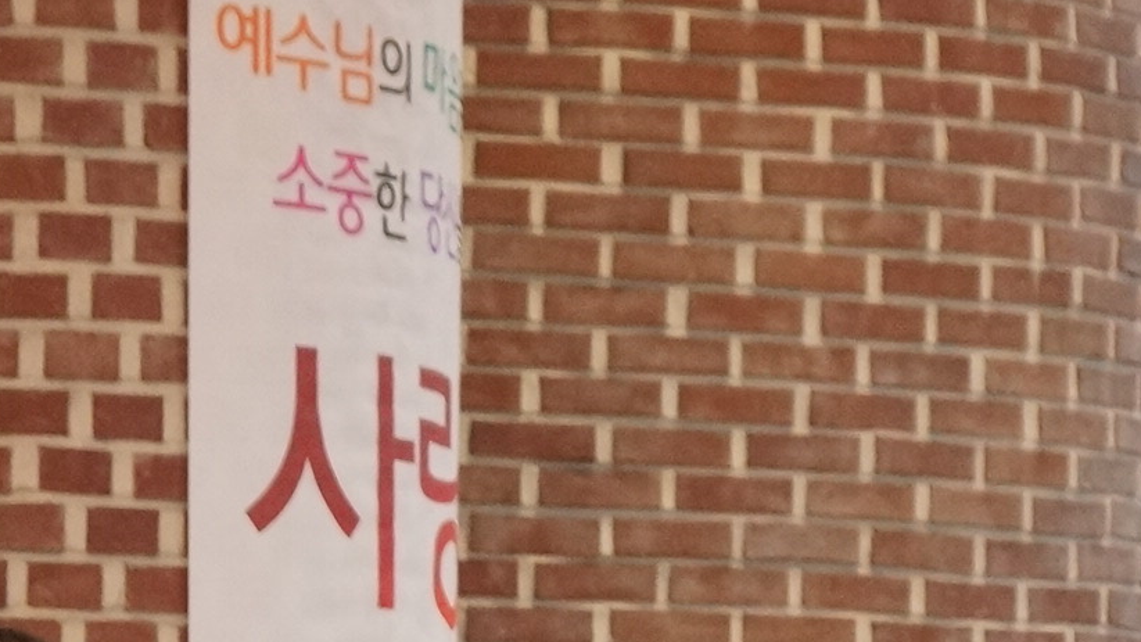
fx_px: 7762
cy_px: 736
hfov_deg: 8.4
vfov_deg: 4.7
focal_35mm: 257
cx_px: 1147
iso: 2500
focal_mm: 55
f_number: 5.6
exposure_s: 1/100
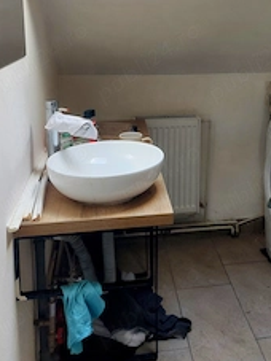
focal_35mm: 44
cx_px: 204
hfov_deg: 32.2
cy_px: 89
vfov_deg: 41.7
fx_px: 460
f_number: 1.8
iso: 64
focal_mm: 5.23
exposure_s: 1/50
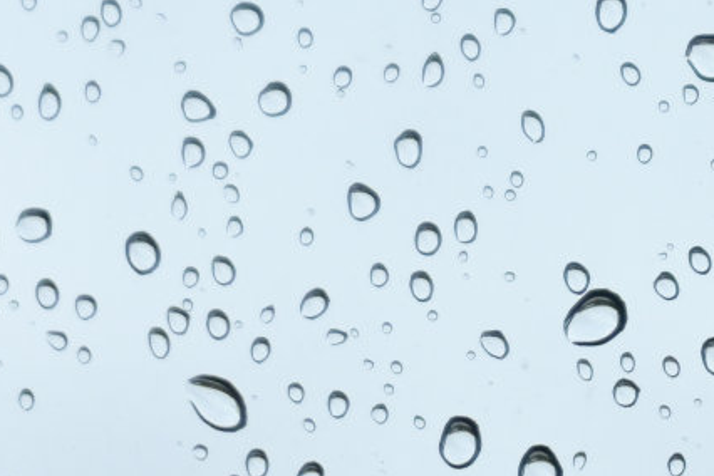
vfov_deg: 4.8
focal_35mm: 282
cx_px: 732
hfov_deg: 7.3
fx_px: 5593
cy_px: -354
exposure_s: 1/400
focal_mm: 50
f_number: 6.3
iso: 800
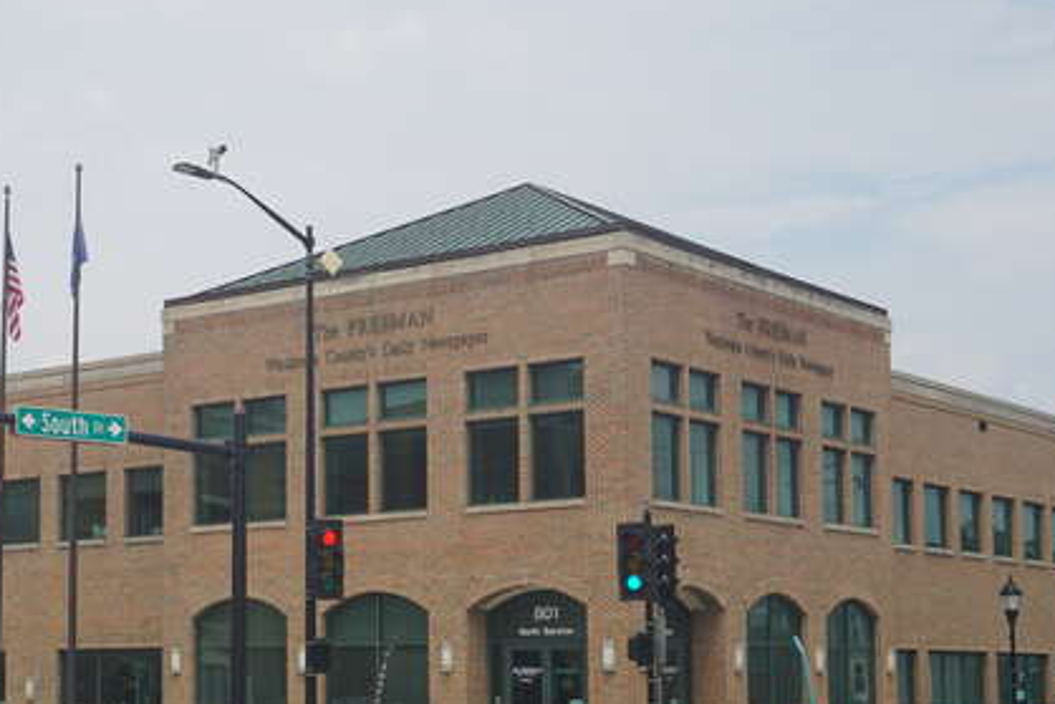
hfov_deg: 28.8
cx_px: 245
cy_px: 535
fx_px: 2020
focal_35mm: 69
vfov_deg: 19.6
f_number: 11
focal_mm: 25
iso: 100
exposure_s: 1/160
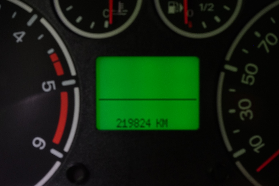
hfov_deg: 28.8
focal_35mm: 70
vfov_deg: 19.5
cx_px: 140
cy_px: 93
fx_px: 542
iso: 1000
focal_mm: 70
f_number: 10
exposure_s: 1/10
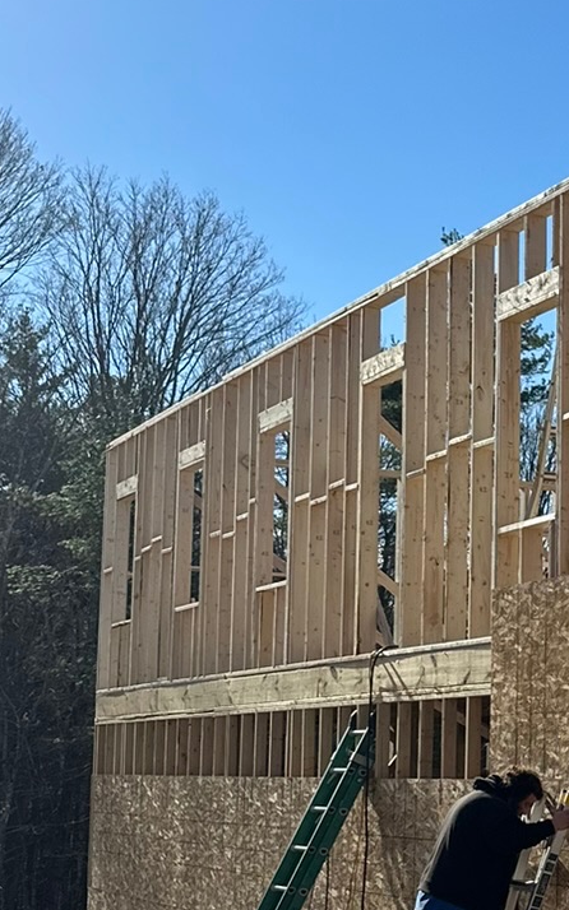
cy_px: 572
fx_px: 1812
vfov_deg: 28.1
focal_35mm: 73
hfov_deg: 16.0
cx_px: 906
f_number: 1.78
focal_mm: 6.86
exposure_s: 1/5525
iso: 80
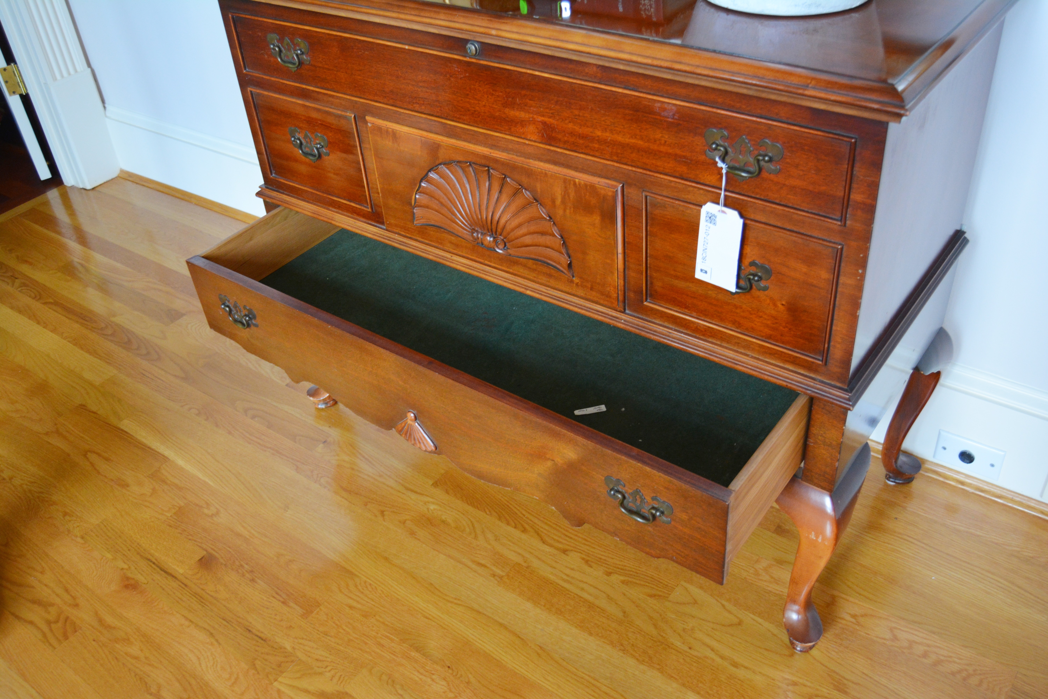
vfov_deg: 40.0
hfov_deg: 57.2
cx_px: 524
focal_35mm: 33
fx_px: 961
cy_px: 350
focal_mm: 22
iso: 800
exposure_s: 1/60
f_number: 4
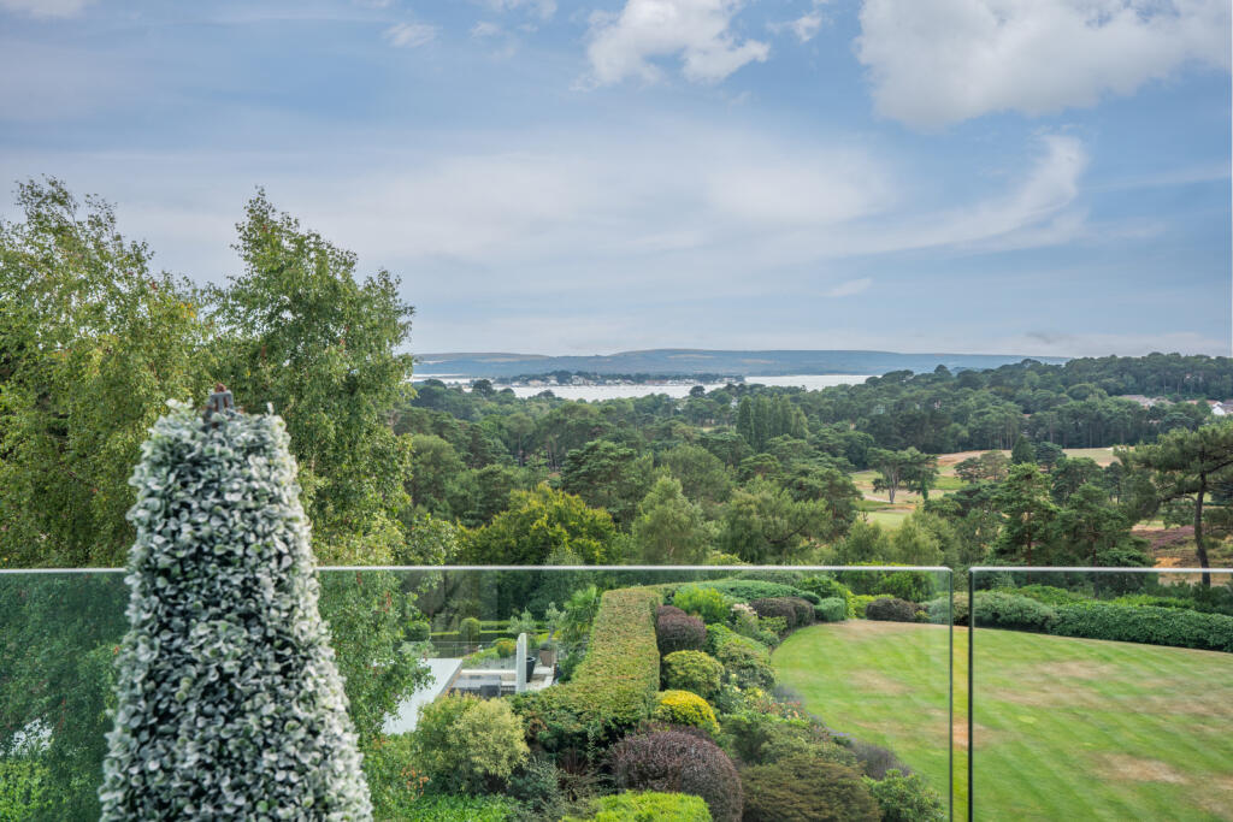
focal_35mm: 35
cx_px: 616
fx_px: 1199
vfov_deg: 37.9
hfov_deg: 54.4
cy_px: 411
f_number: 11
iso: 200
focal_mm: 35
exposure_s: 1/125
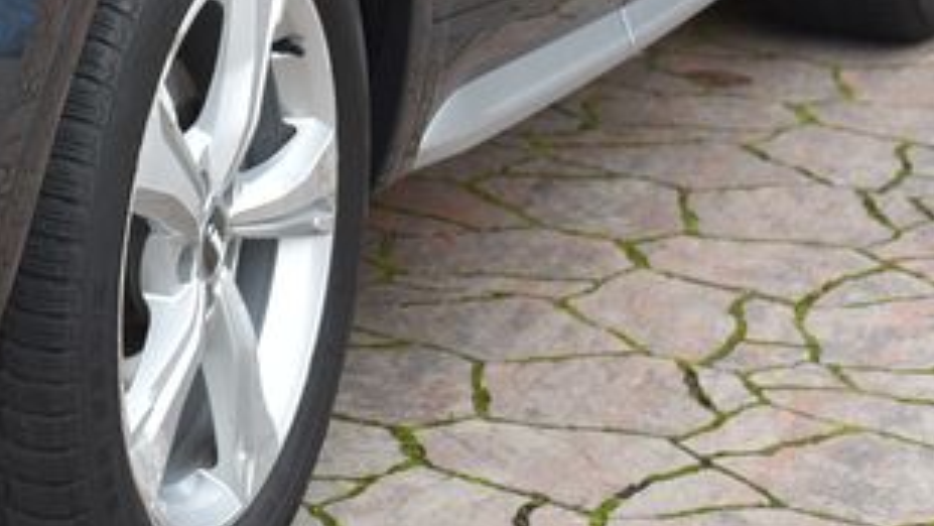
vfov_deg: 7.4
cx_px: -366
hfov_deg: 12.9
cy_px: -296
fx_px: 3964
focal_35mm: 160
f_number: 5
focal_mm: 46
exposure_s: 1/80
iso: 500
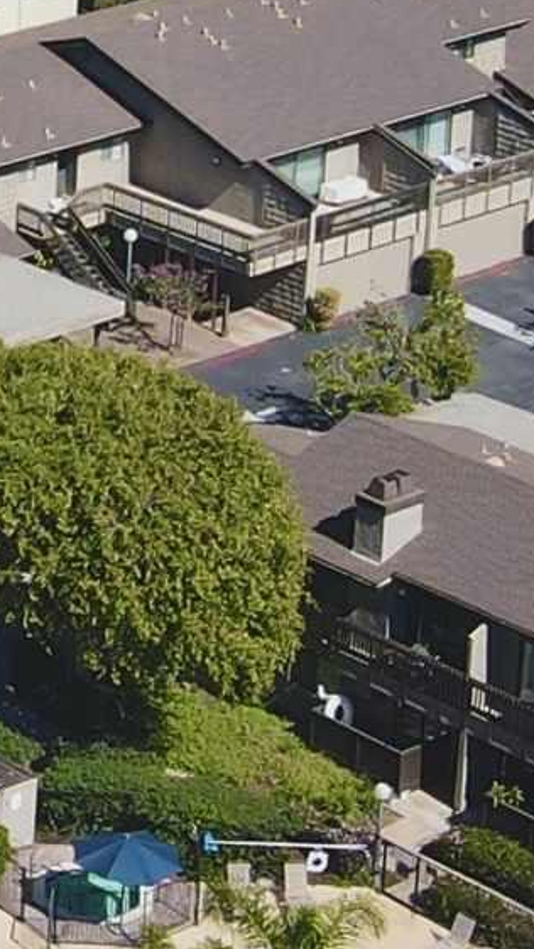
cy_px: -101
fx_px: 3601
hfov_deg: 7.9
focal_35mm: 143
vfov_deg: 14.7
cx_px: -725
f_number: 2.8
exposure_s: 1/640
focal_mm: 4.5
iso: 100
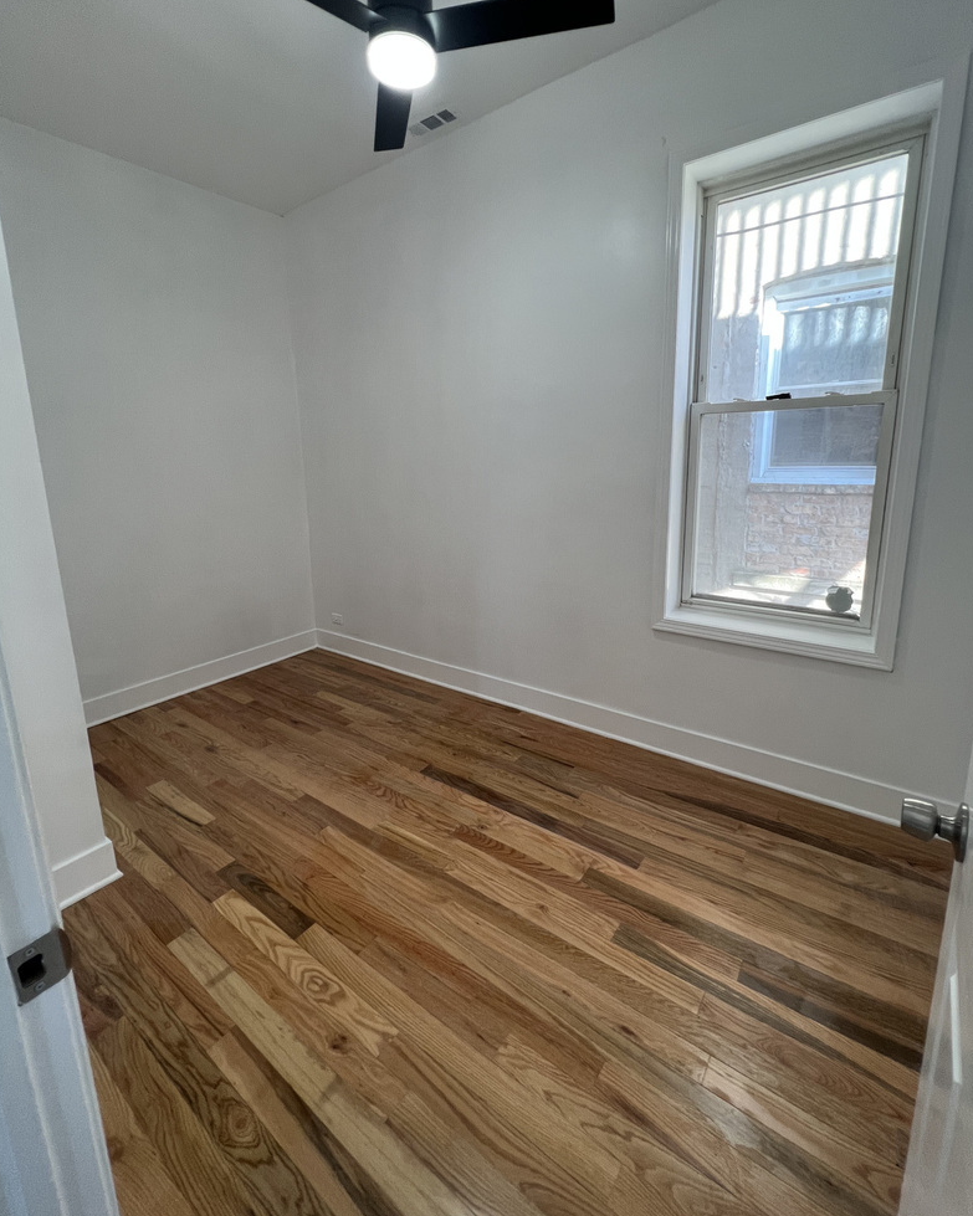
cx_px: 497
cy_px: 563
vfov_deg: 100.5
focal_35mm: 14
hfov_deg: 88.0
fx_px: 504
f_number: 1.8
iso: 160
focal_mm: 1.57
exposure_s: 1/120
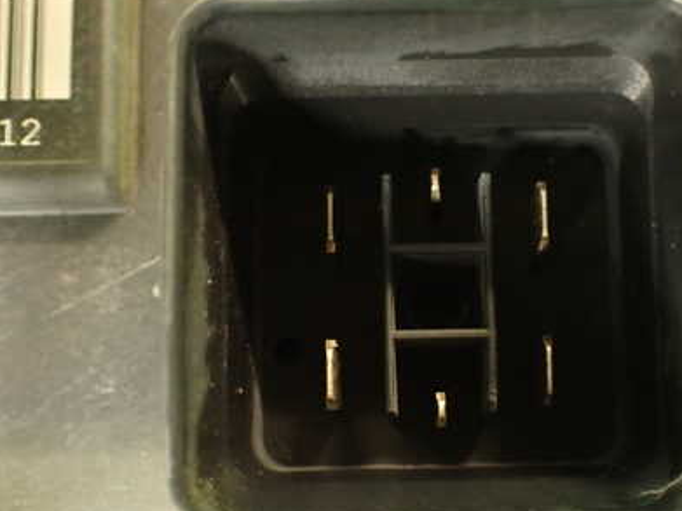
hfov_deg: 41.1
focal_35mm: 46
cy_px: 312
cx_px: 410
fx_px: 906
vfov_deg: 31.4
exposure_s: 1/30
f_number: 2.3
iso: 800
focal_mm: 5.4
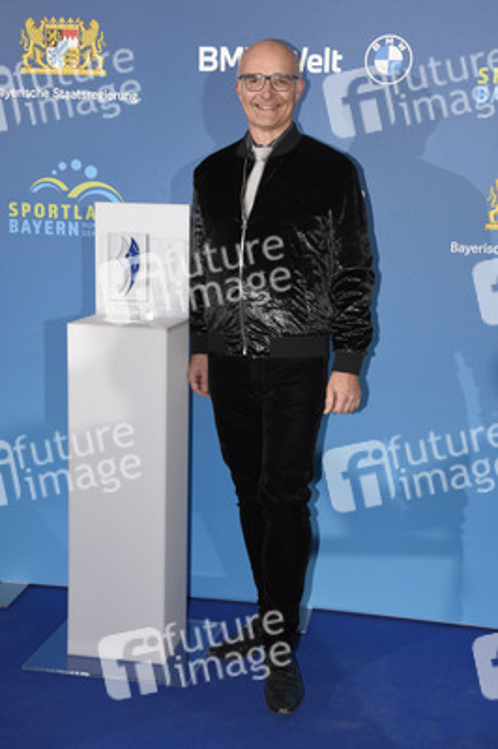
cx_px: 249
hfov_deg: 26.9
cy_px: 374
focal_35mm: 50
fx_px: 1039
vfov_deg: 39.6
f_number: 6.3
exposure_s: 1/80
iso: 2500
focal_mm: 50
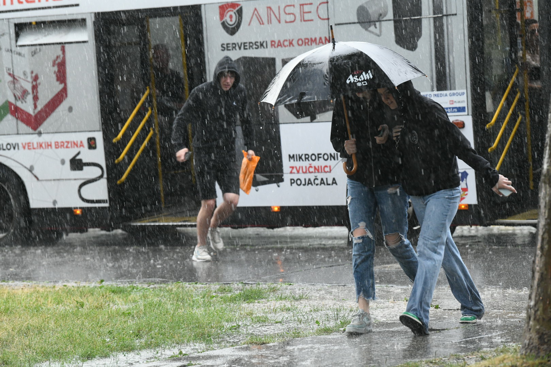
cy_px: 184
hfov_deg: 12.1
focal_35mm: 170
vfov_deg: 8.1
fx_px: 2602
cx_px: 276
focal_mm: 170
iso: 3200
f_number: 5
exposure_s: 1/250
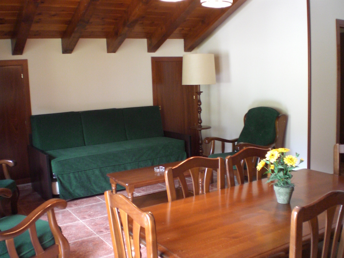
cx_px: 172
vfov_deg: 37.7
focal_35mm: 38
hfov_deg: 49.0
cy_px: 129
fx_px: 378
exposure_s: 1/13
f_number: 3.1
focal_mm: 6.3
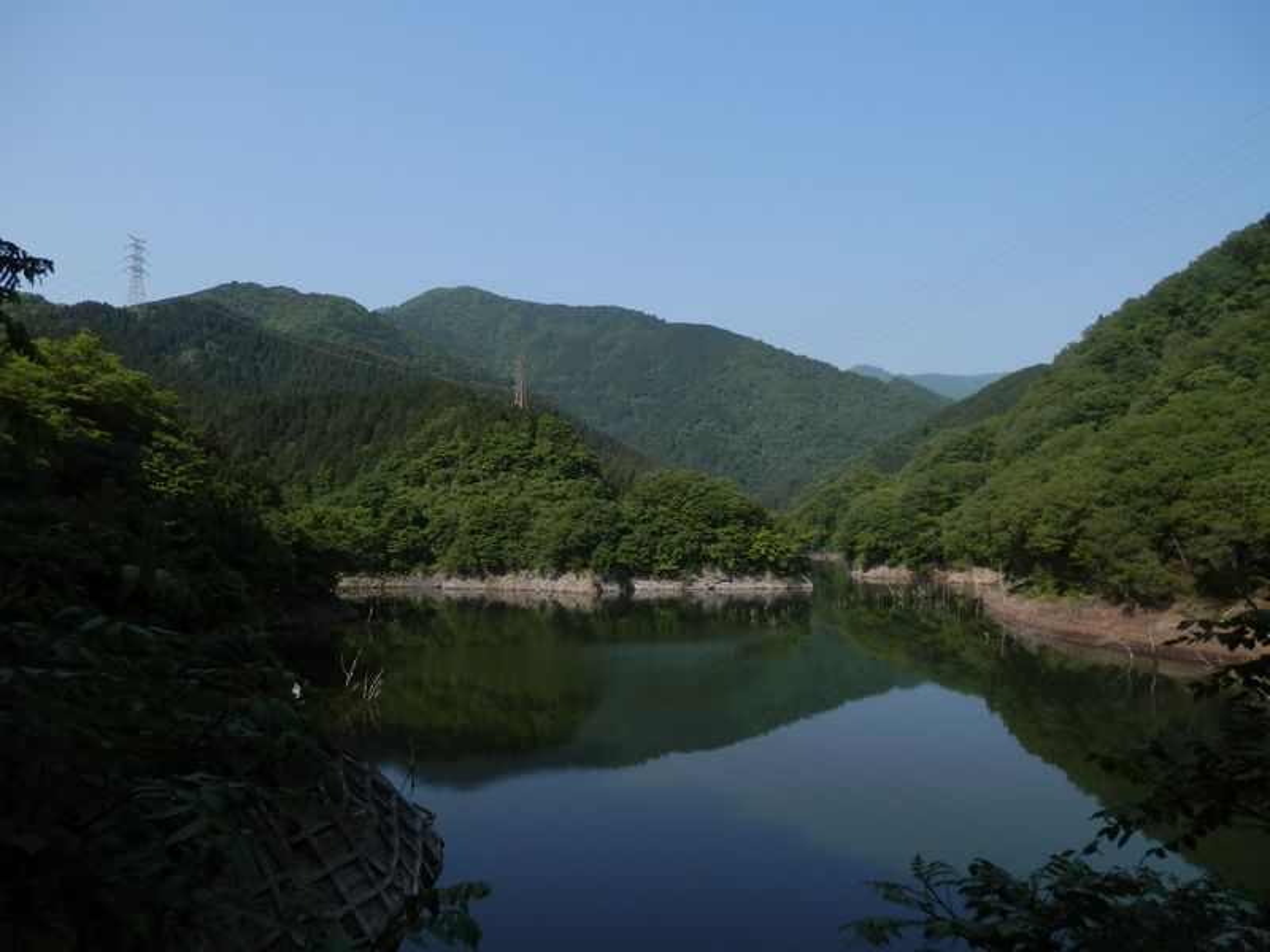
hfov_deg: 69.4
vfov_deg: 54.9
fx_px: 917
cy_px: 476
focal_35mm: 25
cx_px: 635
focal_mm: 4.5
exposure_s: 1/125
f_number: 8.7
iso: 80
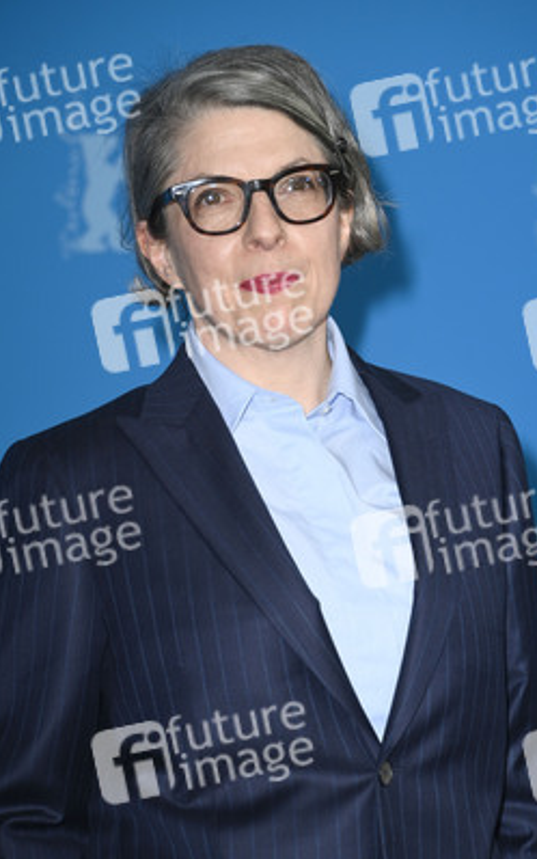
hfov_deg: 7.5
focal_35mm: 174
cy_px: 430
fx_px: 4071
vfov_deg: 12.0
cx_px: 265
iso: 640
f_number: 5.6
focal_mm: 170
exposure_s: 1/250
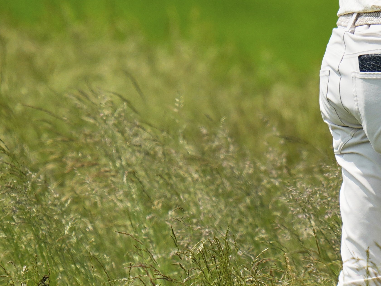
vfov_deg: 0.8
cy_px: 17
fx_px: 21626
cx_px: 483
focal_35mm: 1965
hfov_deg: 1.0
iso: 200
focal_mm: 400
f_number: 2.8
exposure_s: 1/5000
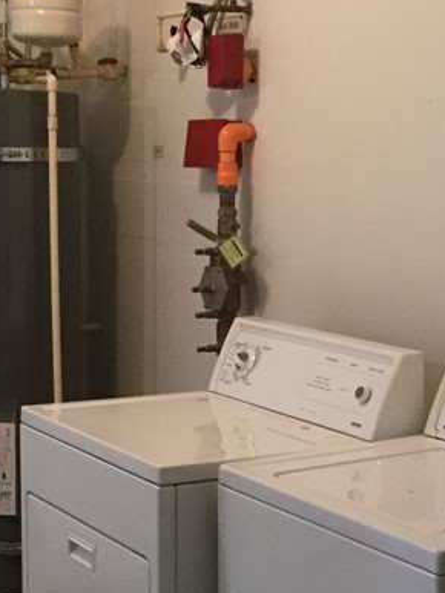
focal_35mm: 82
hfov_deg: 18.0
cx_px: 230
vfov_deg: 23.7
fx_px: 1406
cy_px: 403
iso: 200
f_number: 2.4
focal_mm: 3.3
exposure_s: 1/20
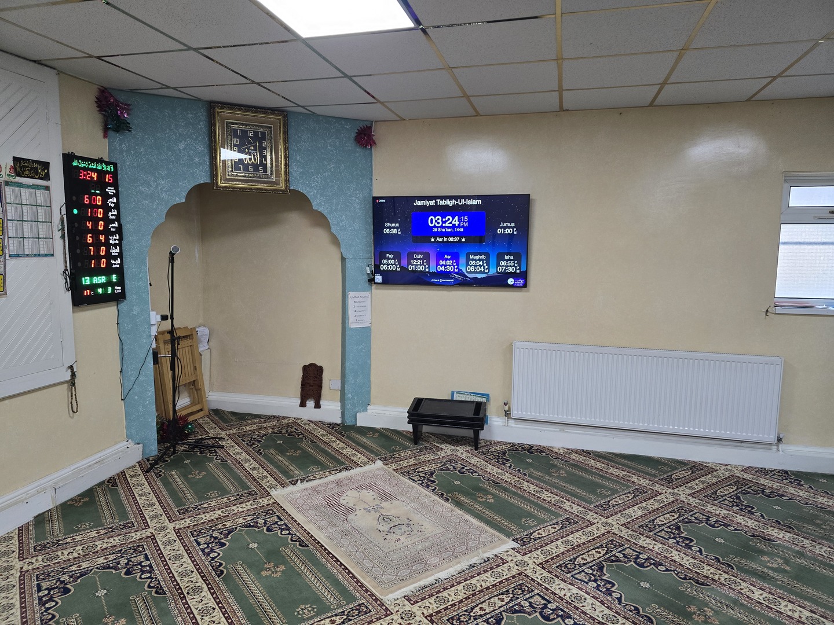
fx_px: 554
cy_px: 312
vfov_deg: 58.9
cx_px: 417
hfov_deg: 73.9
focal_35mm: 23
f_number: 1.7
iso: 250
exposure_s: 1/100
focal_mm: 6.3
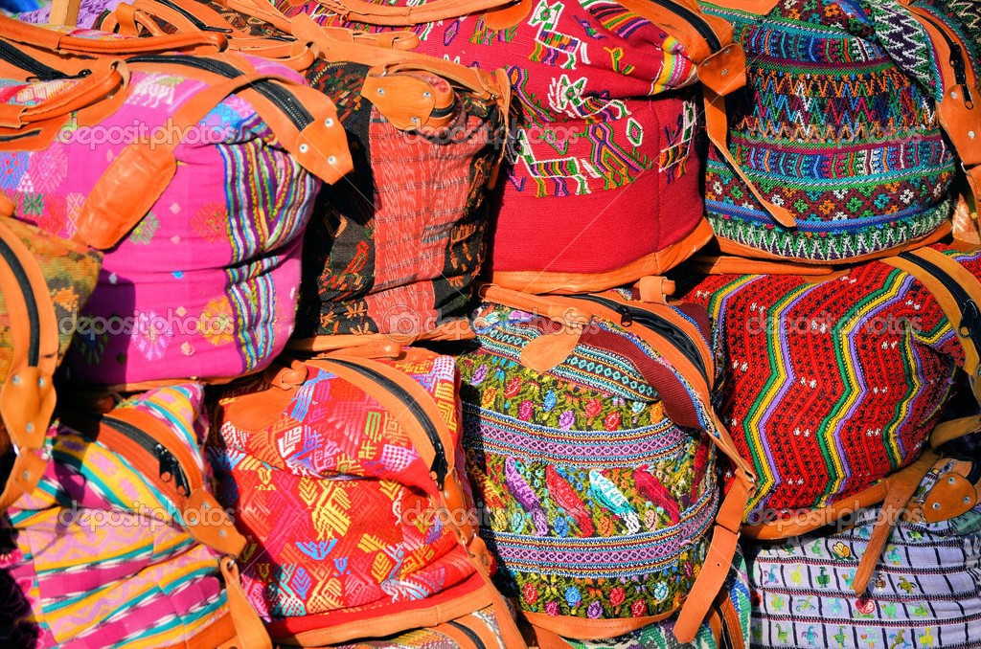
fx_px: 4283
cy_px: 324
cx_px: 490
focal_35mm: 158
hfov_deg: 13.1
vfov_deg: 8.7
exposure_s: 1/400
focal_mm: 105
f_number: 4.8
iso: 100
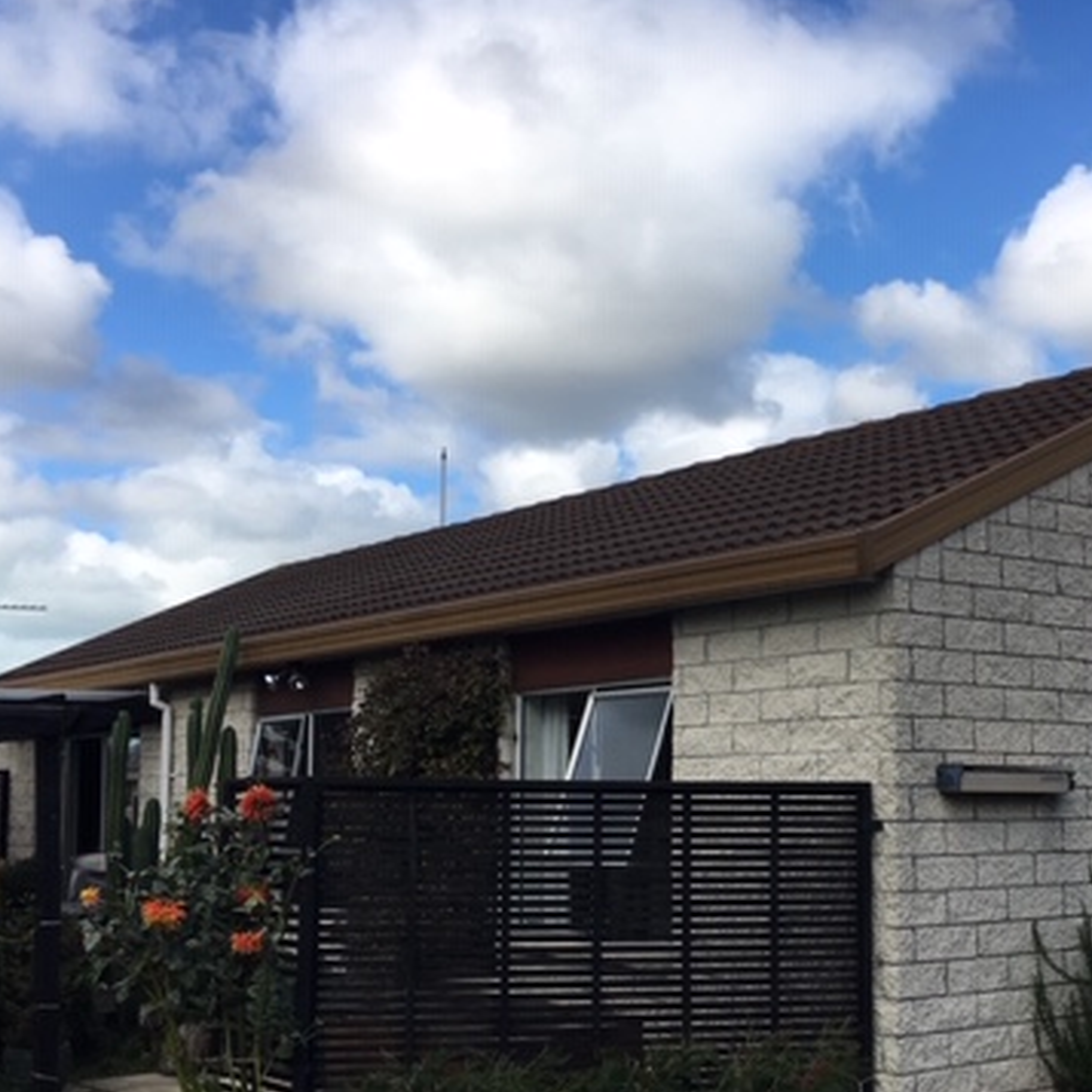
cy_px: 658
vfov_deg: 36.6
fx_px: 1642
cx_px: 765
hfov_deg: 36.2
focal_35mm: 46
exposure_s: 1/1399
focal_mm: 4.15
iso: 25
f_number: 2.2
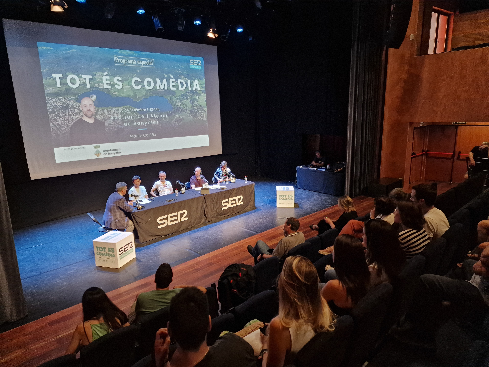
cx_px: 244
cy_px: 184
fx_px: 325
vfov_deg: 58.9
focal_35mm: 23
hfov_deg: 73.9
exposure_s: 1/100
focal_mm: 6.4
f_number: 1.8
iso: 1000
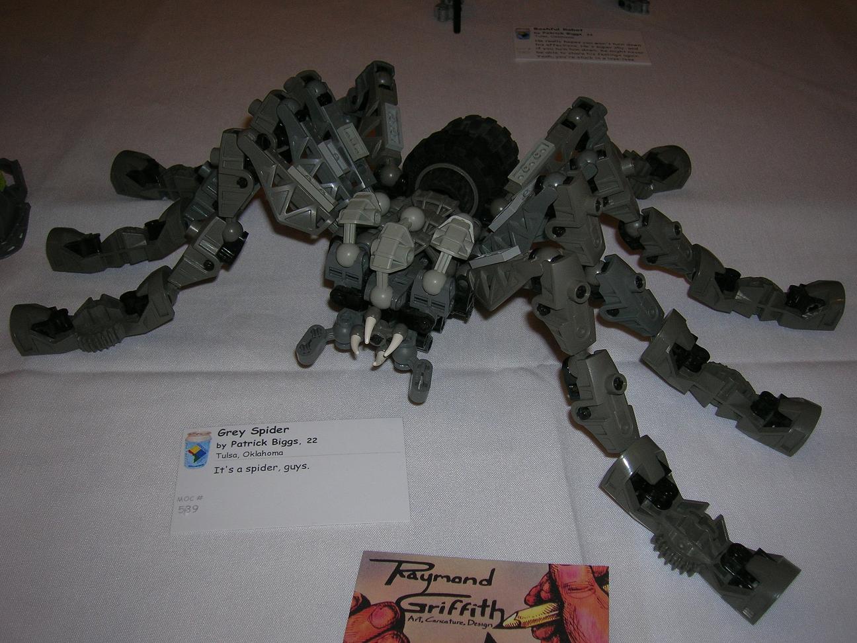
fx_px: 891
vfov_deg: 39.7
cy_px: 322
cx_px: 428
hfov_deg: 51.4
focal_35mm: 36
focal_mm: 6
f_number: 2.9
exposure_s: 1/60.1
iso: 50
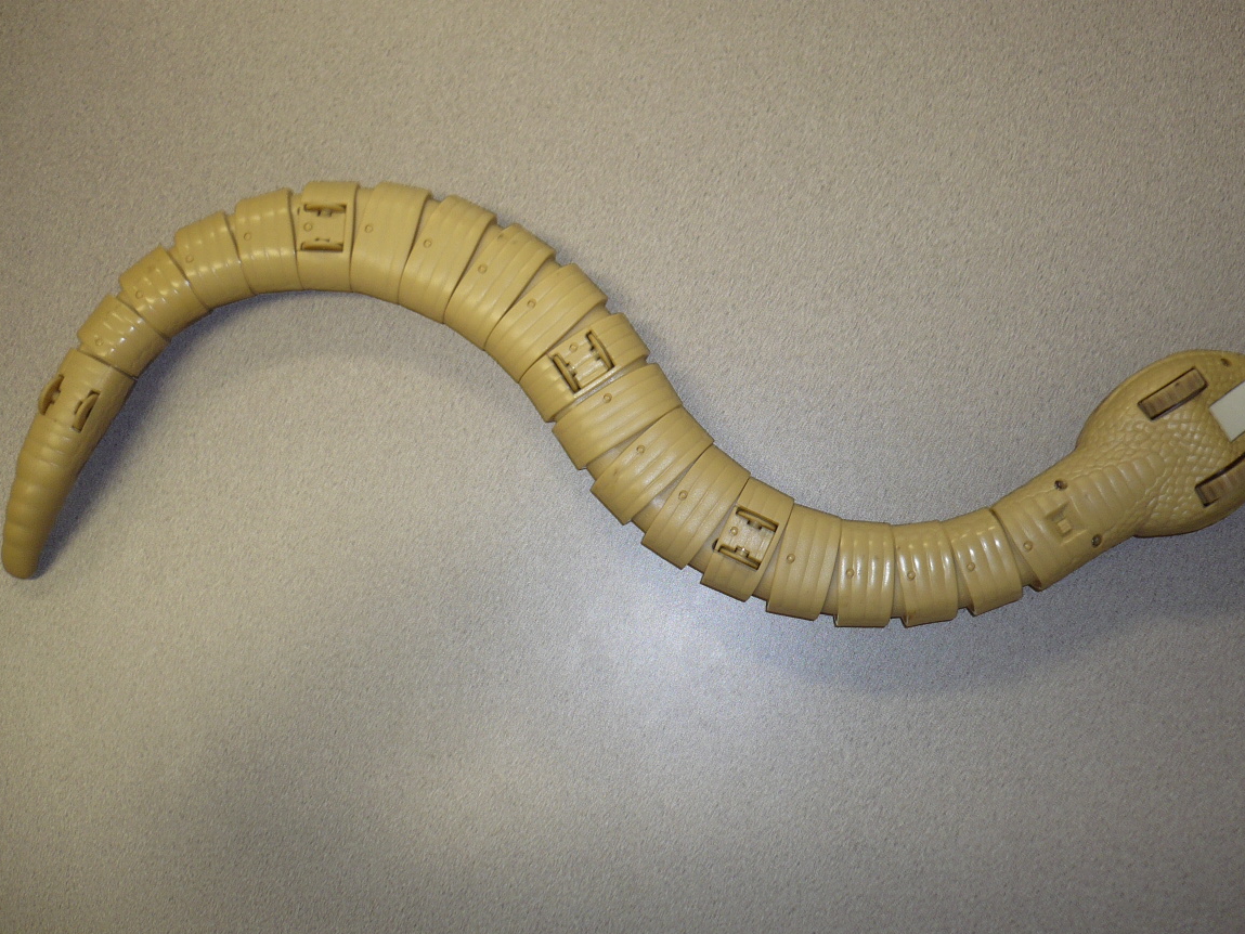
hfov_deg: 47.8
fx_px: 1403
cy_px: 416
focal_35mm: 39
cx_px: 675
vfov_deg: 36.8
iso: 100
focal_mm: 5.8
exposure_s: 1/30
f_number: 2.8
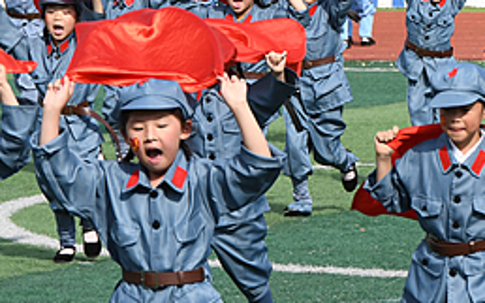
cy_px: 91
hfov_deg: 4.2
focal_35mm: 496
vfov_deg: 2.6
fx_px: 6553
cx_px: 622
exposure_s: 1/500
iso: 250
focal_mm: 105
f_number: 9
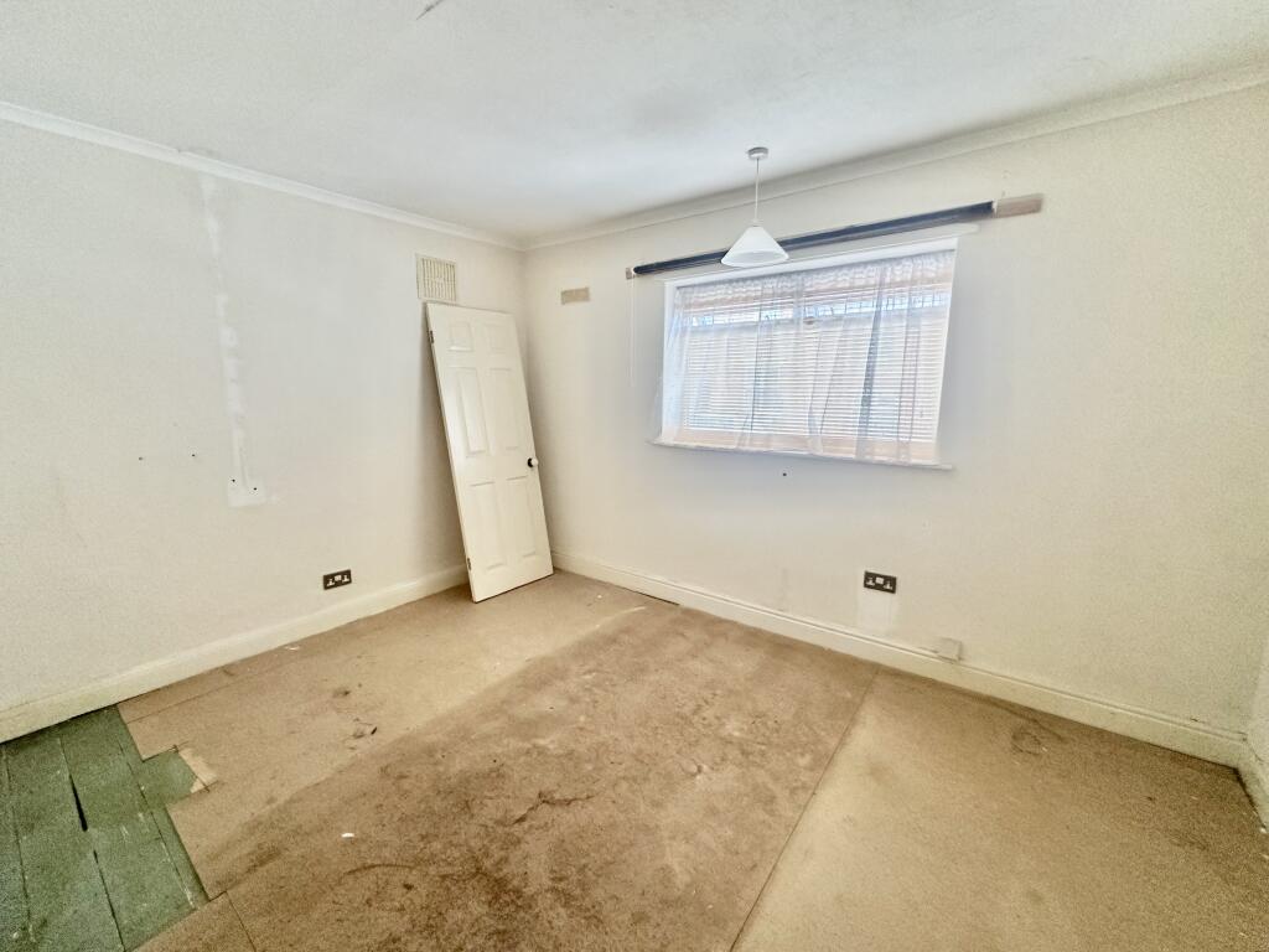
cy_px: 476
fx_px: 513
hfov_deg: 102.1
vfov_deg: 85.7
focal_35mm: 14
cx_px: 634
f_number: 2.2
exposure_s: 1/99
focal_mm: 2.22
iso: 250
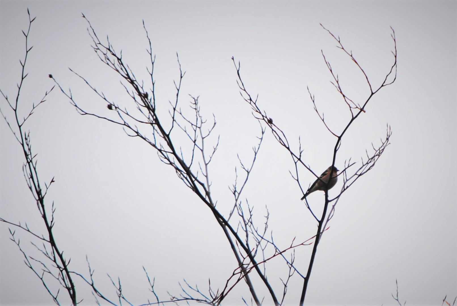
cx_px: 228
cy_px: 153
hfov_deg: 6.9
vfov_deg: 4.6
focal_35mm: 300
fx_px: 3814
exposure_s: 1/1250
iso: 200
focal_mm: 200
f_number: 5.6
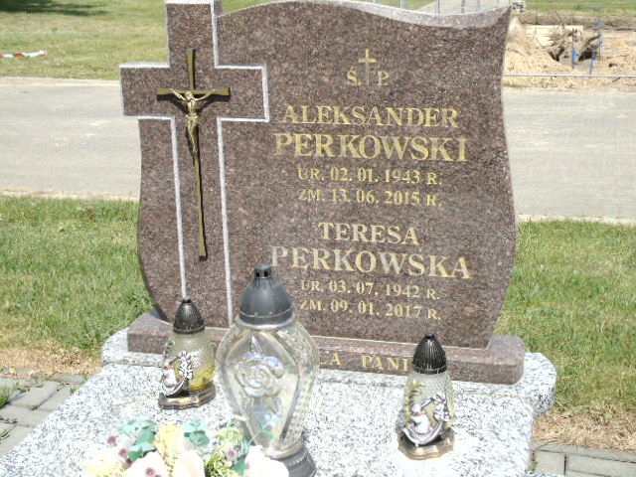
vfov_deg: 27.0
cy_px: 238
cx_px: 318
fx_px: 992
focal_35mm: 54
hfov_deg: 35.5
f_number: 4.3
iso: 80
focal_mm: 9.6
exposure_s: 1/640
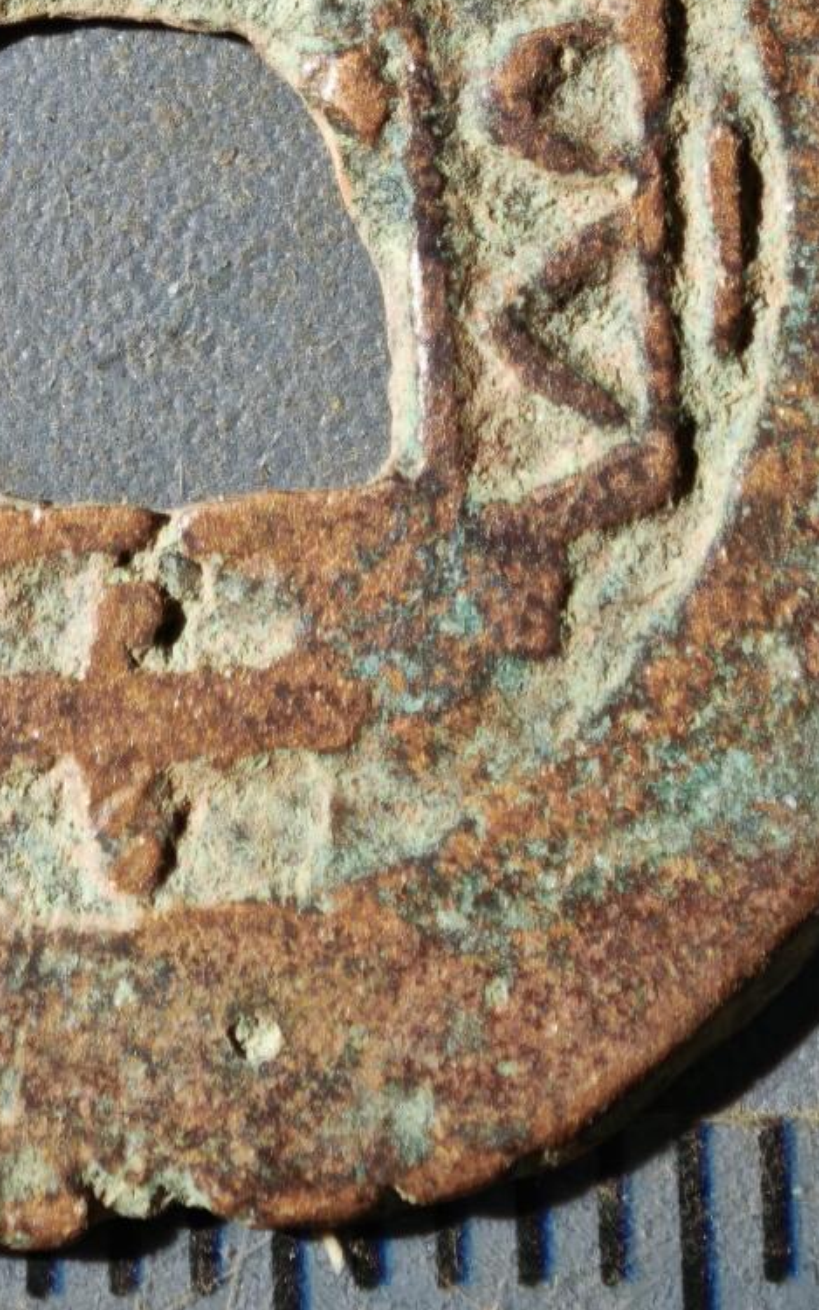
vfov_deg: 8.1
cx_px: 217
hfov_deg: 5.1
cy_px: -161
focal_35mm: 257
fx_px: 9175
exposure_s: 1/100
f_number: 2
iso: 125
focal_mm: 9
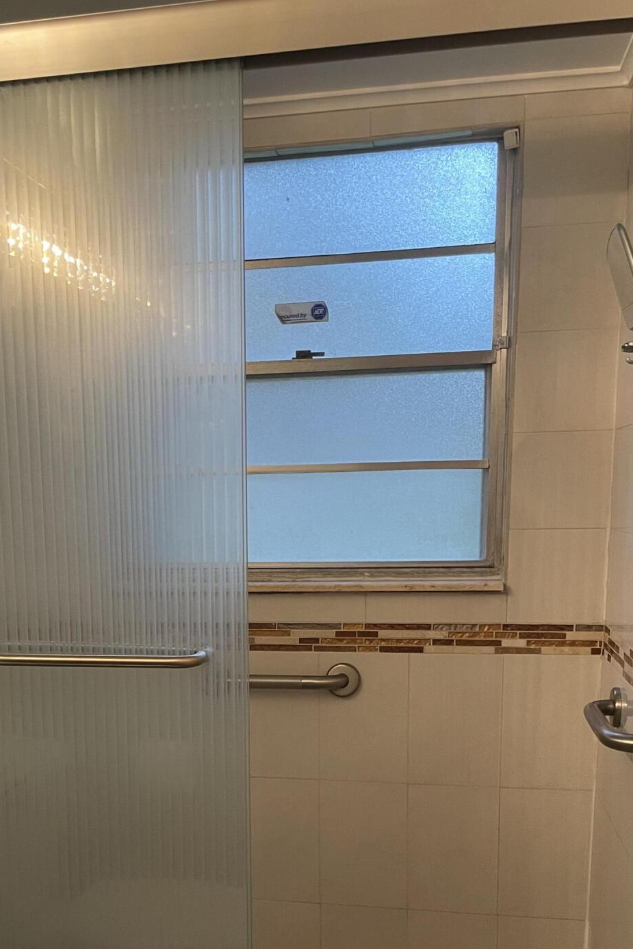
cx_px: 225
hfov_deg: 34.0
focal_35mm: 39
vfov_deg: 48.3
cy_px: 666
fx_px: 1028
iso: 160
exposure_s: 1/60
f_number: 1.6
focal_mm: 4.2
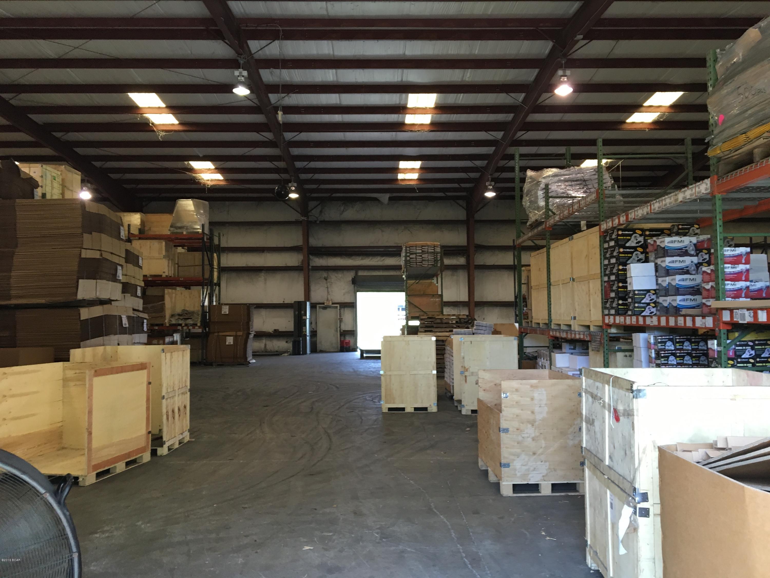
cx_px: 385
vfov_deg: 48.2
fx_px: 645
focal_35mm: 29
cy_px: 289
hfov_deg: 61.7
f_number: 2.2
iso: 40
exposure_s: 1/30
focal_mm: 4.15
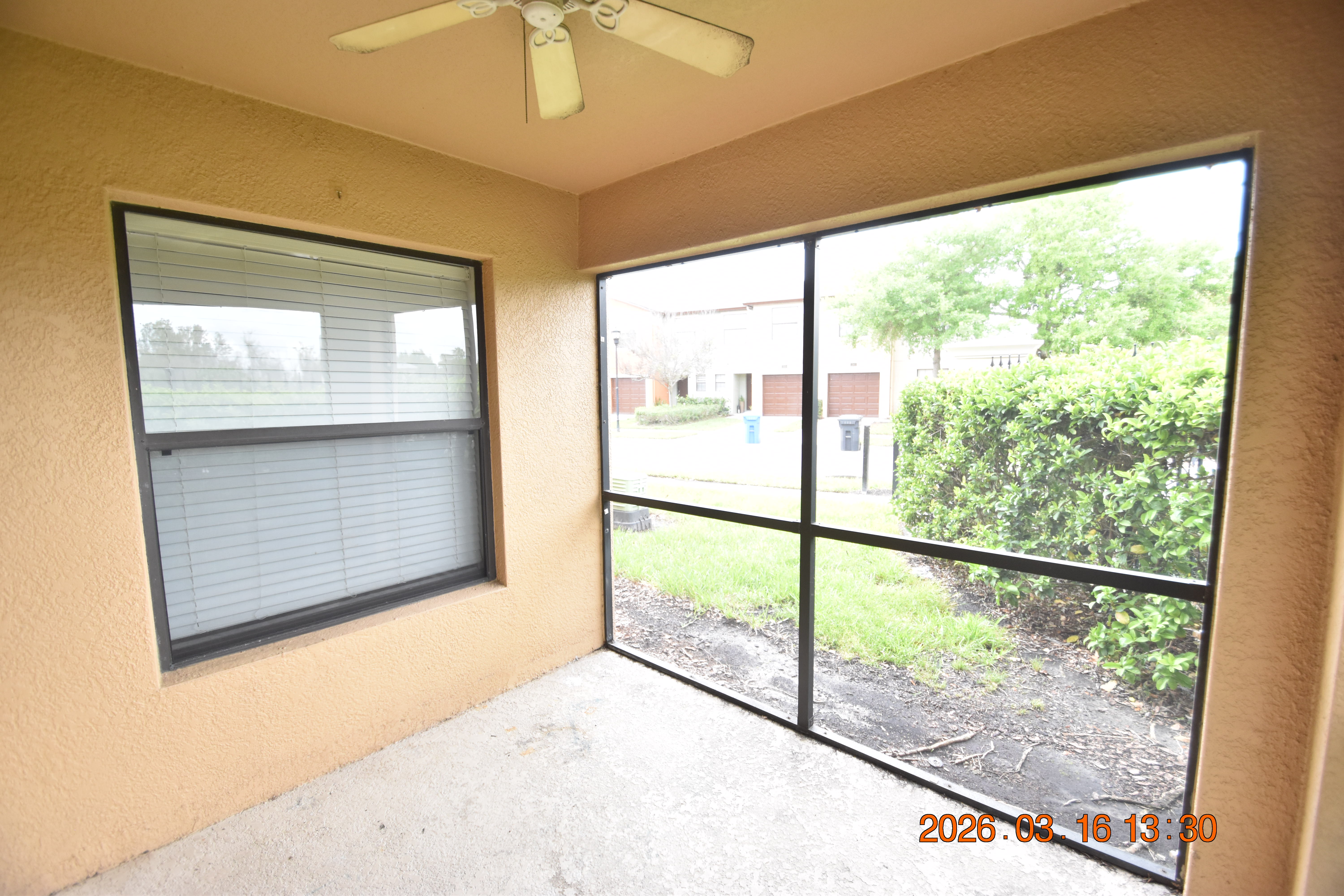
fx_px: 560
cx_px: 672
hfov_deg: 100.4
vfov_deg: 77.3
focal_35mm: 15
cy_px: 448
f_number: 3.5
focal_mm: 10
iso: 800
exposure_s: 1/250
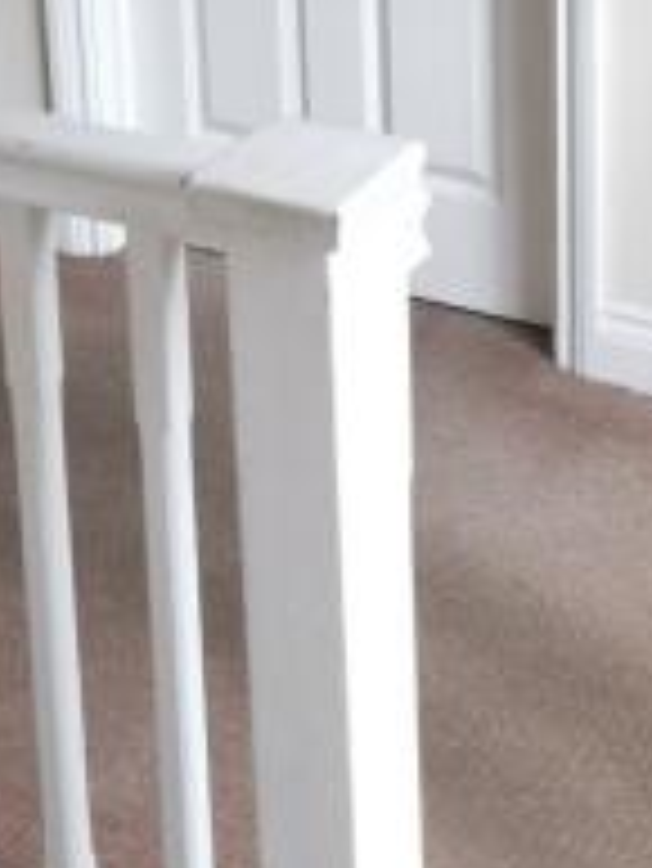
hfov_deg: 17.4
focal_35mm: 85
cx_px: 324
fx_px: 2132
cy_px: -153
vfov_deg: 21.5
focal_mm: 2.35
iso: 200
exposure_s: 1/50
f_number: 2.2
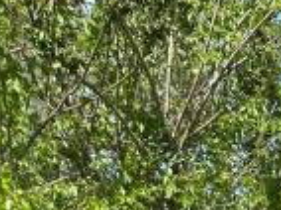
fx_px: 1524
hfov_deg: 9.6
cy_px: 511
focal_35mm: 188
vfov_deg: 7.4
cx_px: 623
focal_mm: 4.25
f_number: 1.8
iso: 32
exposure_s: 1/1898
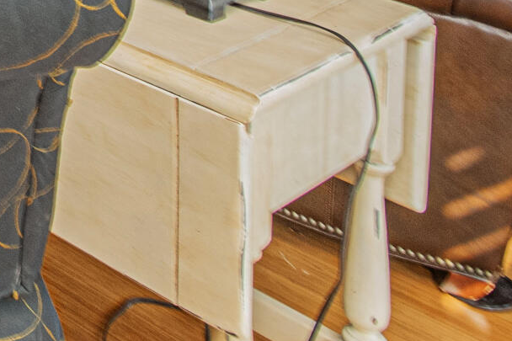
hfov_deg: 19.7
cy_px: -433
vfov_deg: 14.0
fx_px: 1052
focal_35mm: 74
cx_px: -427
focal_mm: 10
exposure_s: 1/20
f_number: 8
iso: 400
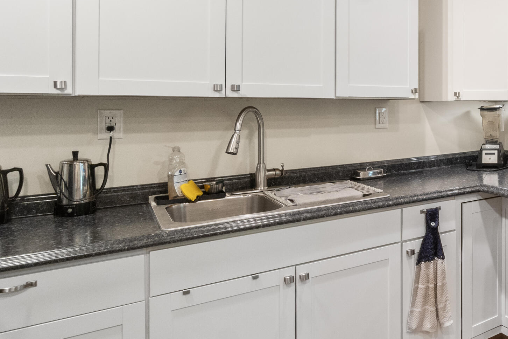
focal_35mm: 31
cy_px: 99
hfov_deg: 50.1
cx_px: 497
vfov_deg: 41.5
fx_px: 437
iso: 800
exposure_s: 1/10
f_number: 8
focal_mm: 10
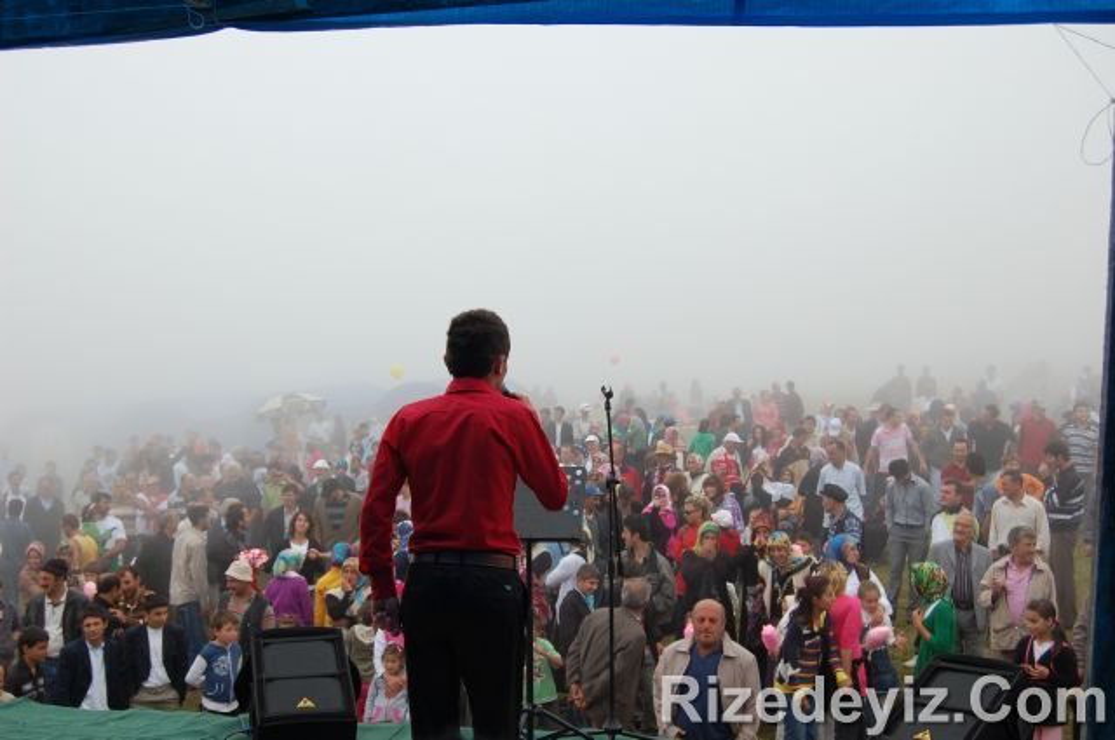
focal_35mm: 45
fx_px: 1392
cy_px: 370
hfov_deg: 43.7
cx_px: 558
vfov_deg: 29.8
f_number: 7.1
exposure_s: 1/200
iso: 200
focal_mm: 30
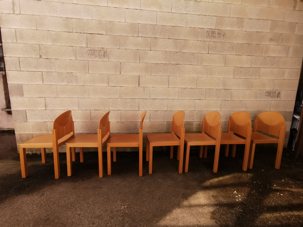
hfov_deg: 91.0
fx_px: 149
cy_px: 114
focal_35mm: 17
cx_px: 152
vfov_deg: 74.7
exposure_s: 1/311
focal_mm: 2.26
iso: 50
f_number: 2.2
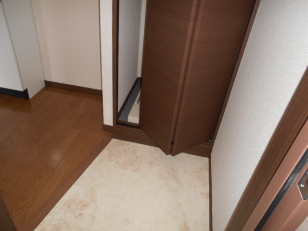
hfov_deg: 67.3
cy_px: 116
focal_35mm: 26
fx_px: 231
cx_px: 154
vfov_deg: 53.1
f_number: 3.2
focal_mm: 4.6
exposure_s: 1/25
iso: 200
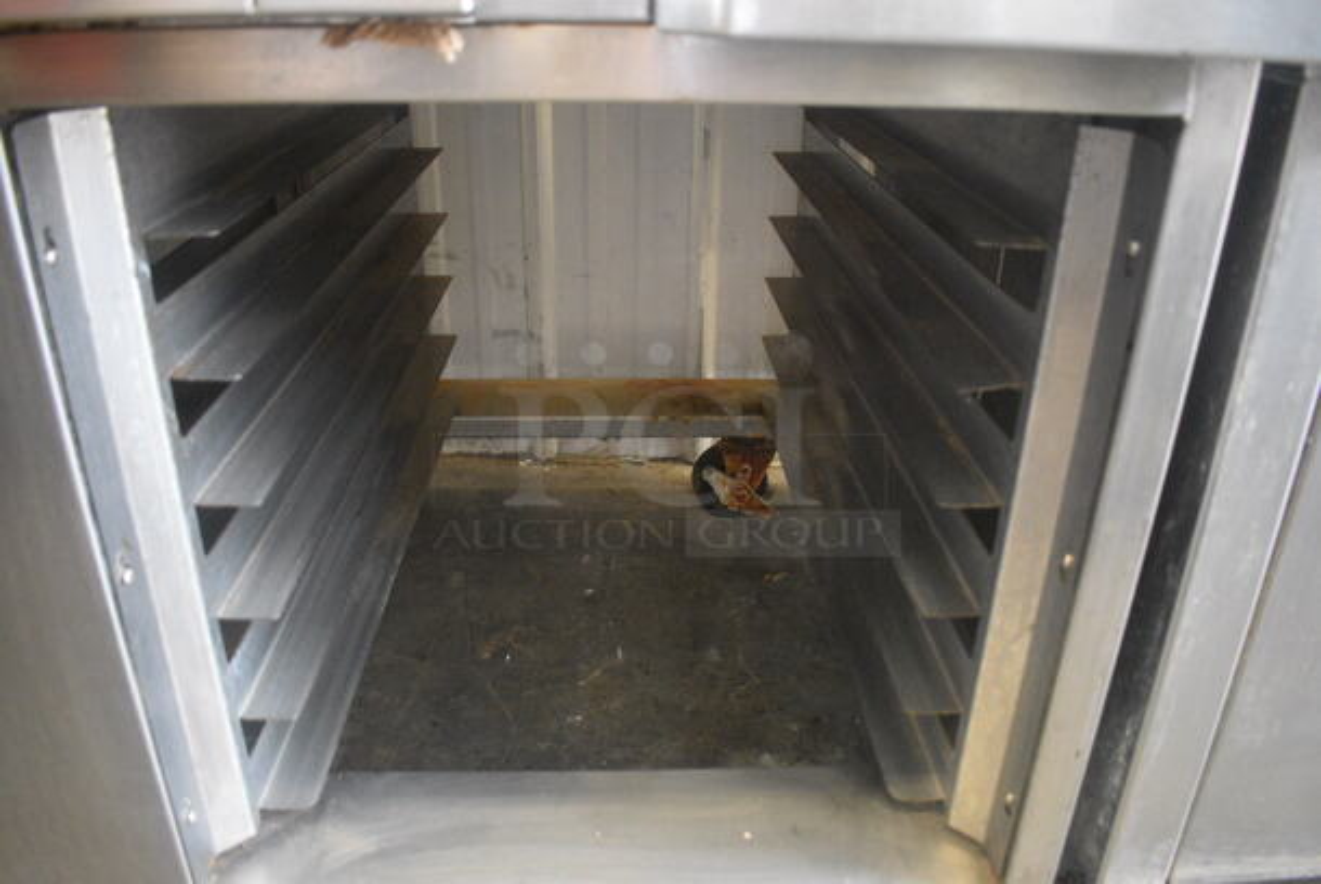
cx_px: 660
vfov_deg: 48.0
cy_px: 442
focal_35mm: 27
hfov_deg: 67.3
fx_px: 992
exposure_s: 1/125
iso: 4000
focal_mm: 18
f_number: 3.5
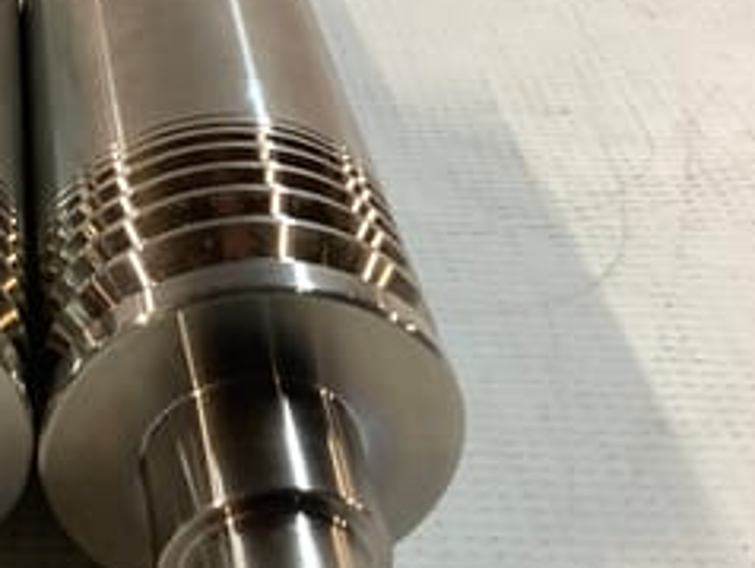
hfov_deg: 28.4
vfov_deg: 22.6
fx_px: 1419
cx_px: 48
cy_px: 319
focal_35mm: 65
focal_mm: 3.3
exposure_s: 1/50
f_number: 2.4
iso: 200
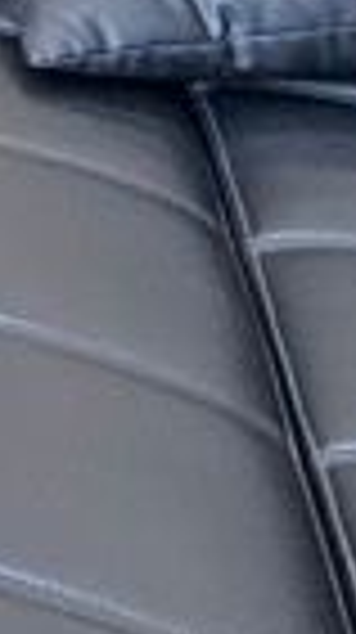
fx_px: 1868
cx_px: -1018
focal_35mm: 111
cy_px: -895
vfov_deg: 13.7
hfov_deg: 7.7
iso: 100
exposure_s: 1/100
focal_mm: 2.22
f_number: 2.2
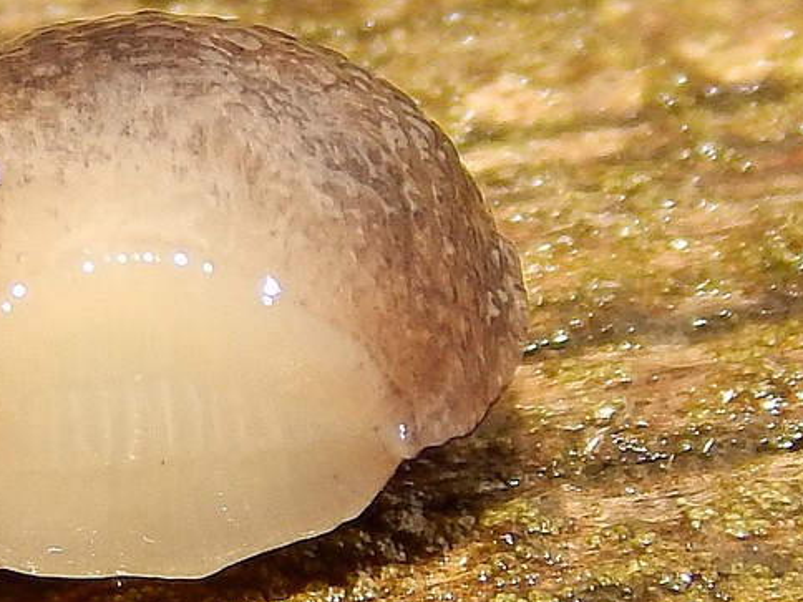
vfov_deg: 6.9
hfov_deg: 9.2
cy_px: 308
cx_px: 124
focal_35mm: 214
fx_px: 4964
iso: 125
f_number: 9.2
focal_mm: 20.5
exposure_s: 1/40
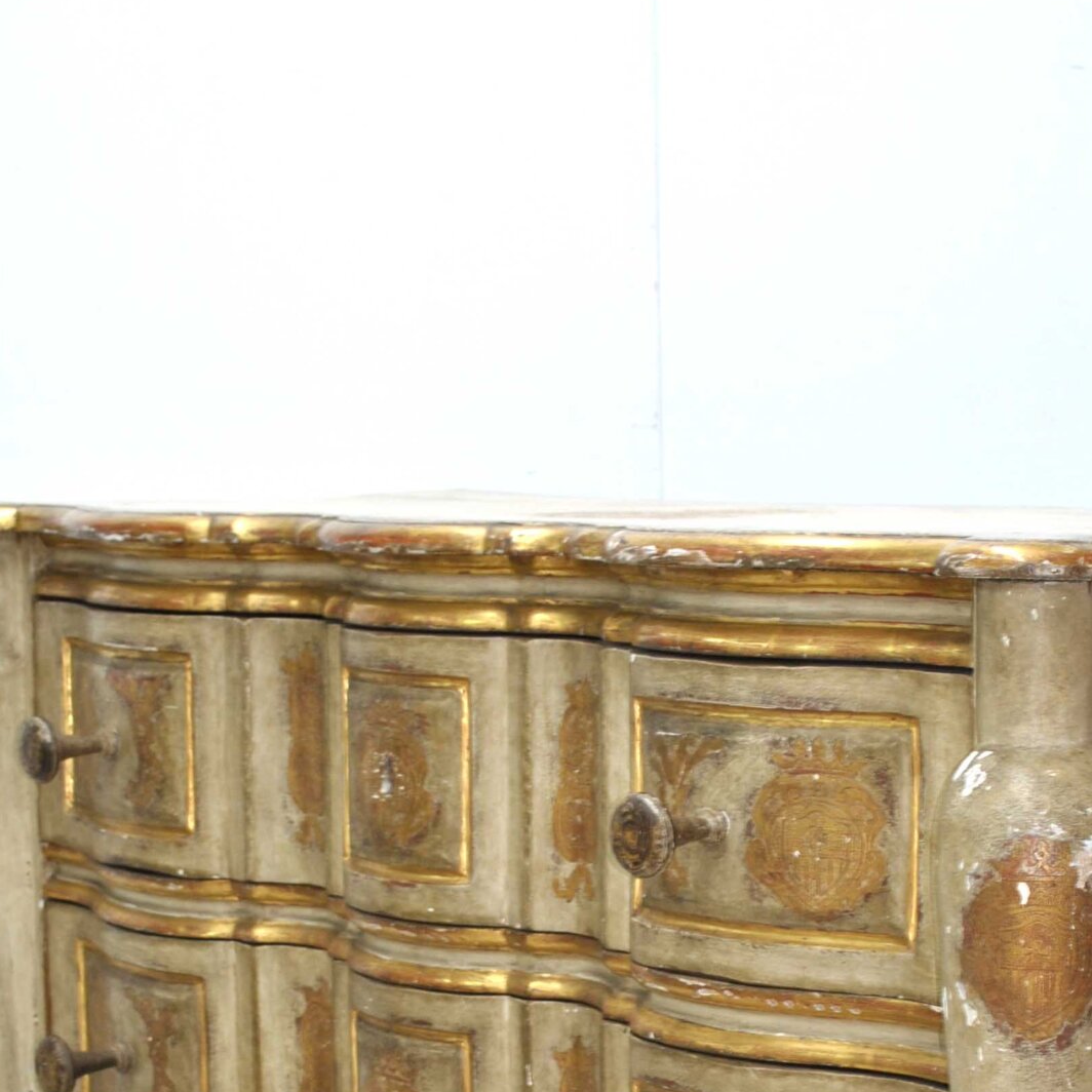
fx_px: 3069
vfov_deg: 19.9
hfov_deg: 20.1
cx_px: 699
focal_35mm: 86
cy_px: 904
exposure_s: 1/10
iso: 200
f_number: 4.5
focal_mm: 28
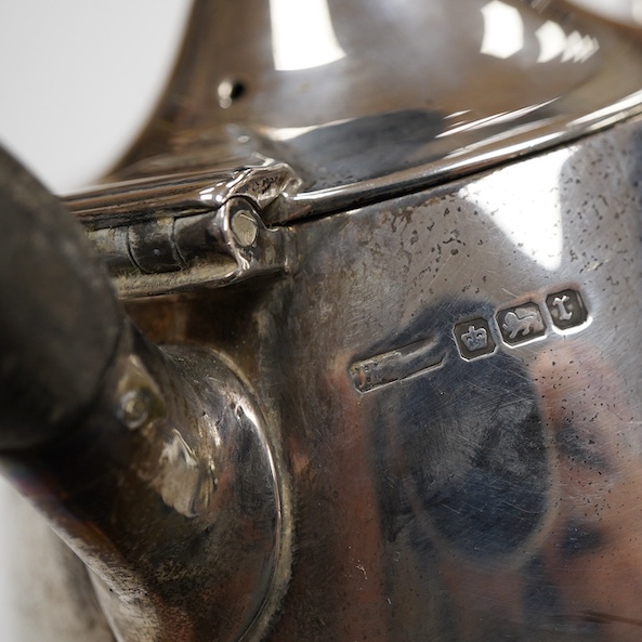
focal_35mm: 58
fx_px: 1217
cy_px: 324
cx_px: 485
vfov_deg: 29.6
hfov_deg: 29.1
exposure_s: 1/125
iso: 800
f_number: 9
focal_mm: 30
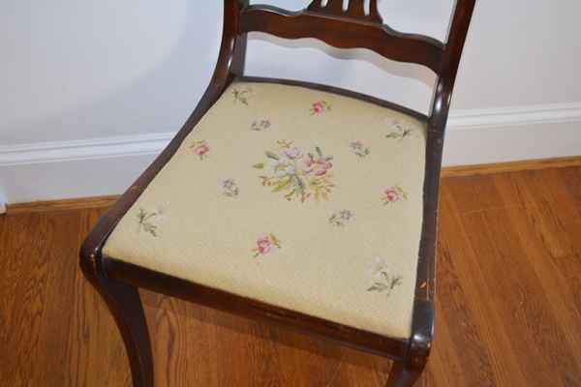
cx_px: 290
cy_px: 194
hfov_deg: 53.1
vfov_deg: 36.9
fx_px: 581
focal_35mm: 36
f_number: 4
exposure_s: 1/60
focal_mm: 24
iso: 560
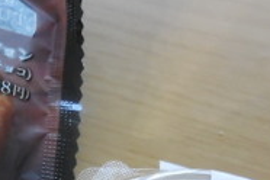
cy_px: 197
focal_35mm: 70
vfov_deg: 18.7
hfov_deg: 27.2
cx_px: -1
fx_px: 525
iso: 400
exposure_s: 1/10
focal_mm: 4.5
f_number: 3.3
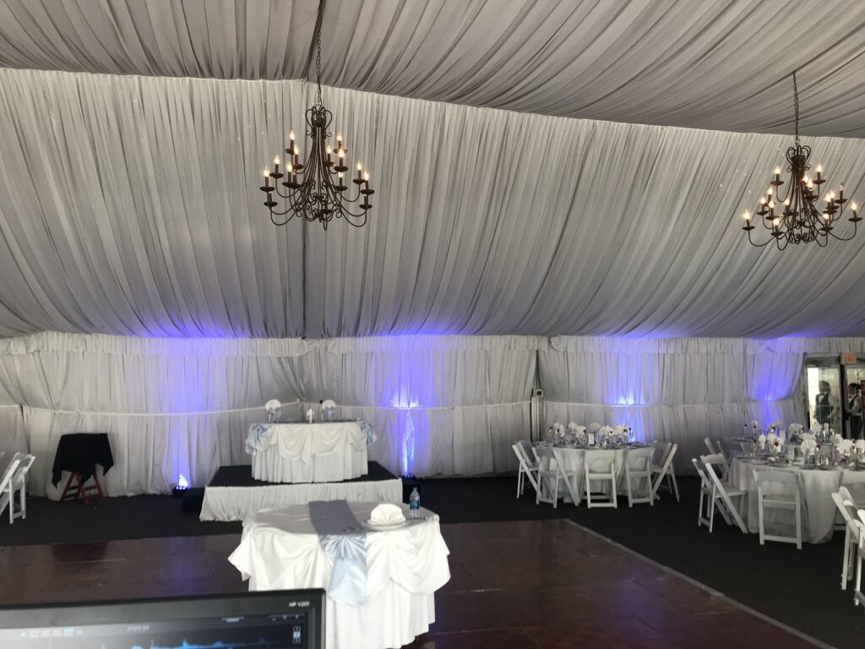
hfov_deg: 63.4
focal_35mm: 28
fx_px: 700
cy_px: 324
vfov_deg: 49.7
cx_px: 432
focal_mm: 3.99
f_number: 1.8
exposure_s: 1/60
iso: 20
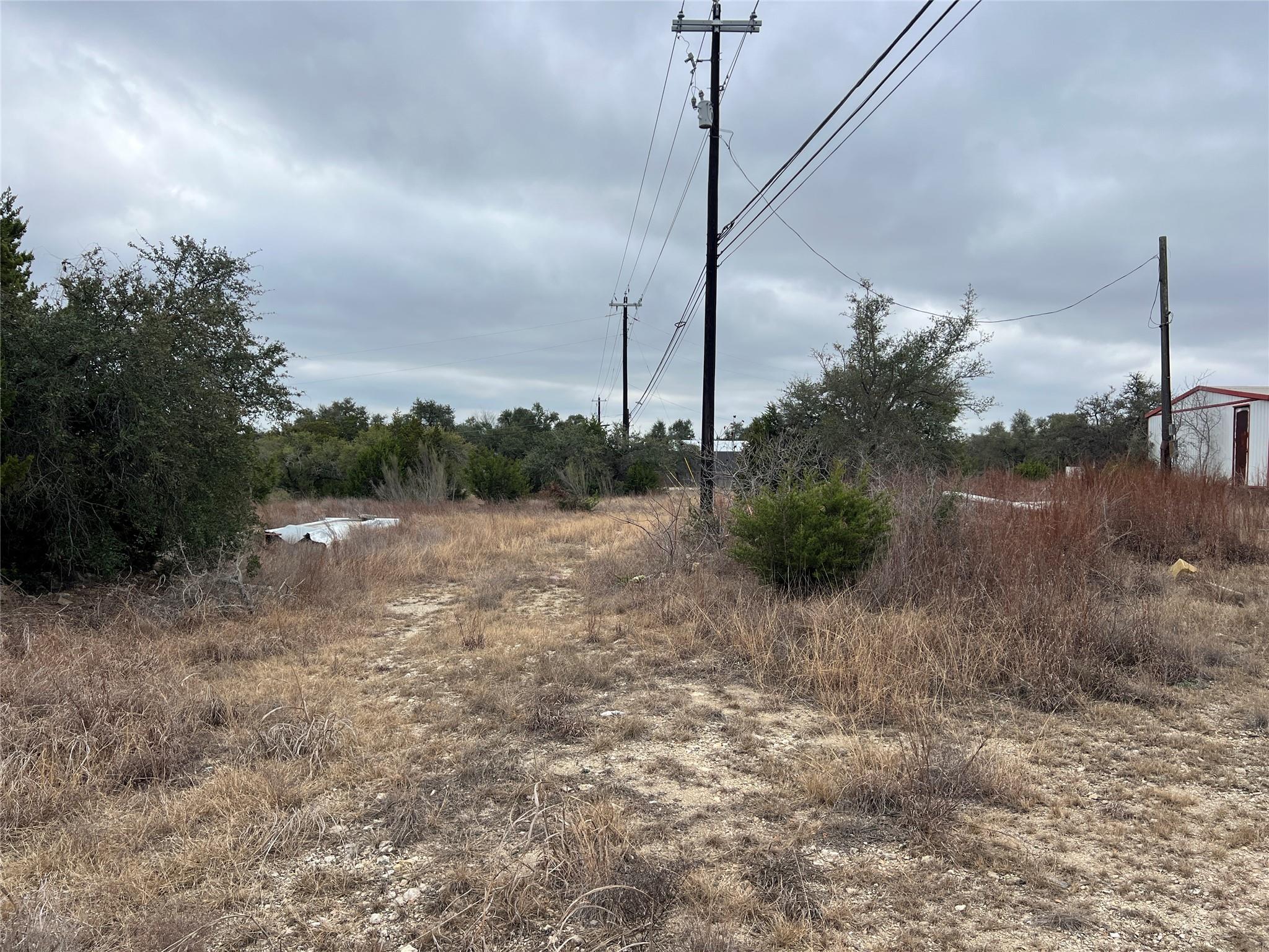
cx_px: 634
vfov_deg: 53.1
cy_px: 476
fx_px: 953
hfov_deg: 67.3
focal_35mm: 26
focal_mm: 5.7
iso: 50
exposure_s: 1/2008
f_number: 1.5
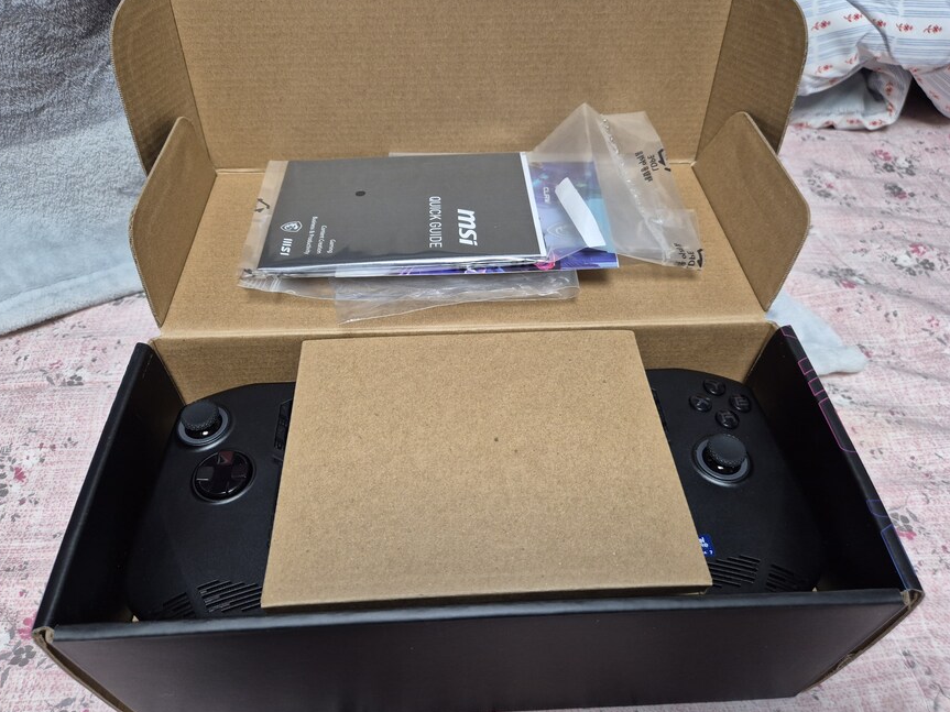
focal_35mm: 24
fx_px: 659
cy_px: 347
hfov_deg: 71.6
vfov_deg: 56.8
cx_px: 461
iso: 400
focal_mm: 5.4
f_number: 1.8
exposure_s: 1/120
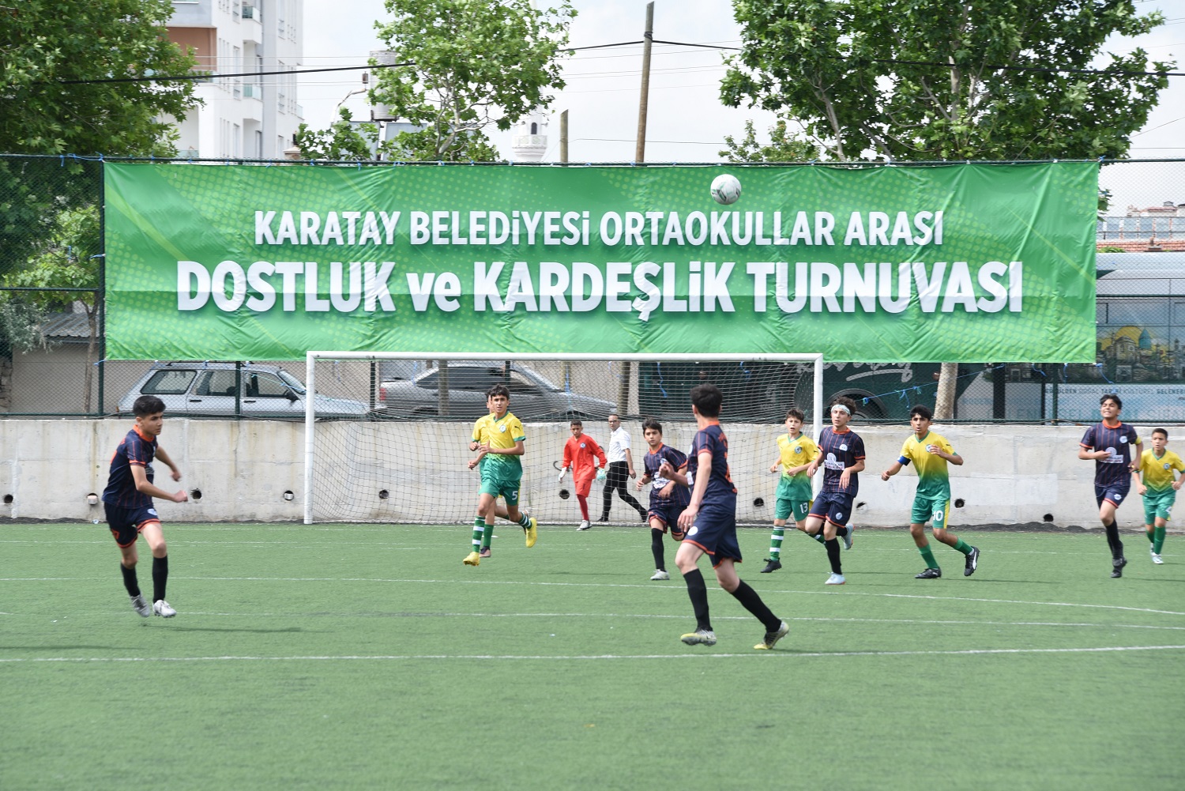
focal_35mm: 180
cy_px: 396
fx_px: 5926
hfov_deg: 11.4
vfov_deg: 7.6
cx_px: 592
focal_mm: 180
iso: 320
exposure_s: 1/320
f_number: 9
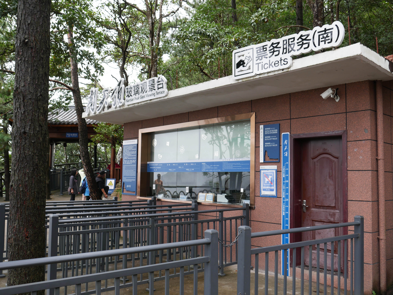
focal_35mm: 36
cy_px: 148
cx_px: 196
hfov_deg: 51.3
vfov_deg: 39.7
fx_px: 409
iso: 200
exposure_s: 1/200
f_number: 5.6
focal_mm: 18
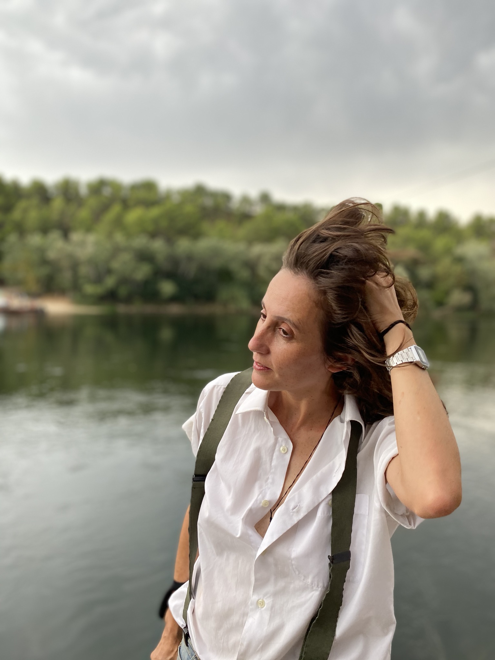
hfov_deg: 53.1
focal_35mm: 26
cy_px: 330
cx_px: 248
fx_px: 496
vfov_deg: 67.3
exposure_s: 1/176
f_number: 1.8
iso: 32
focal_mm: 4.25
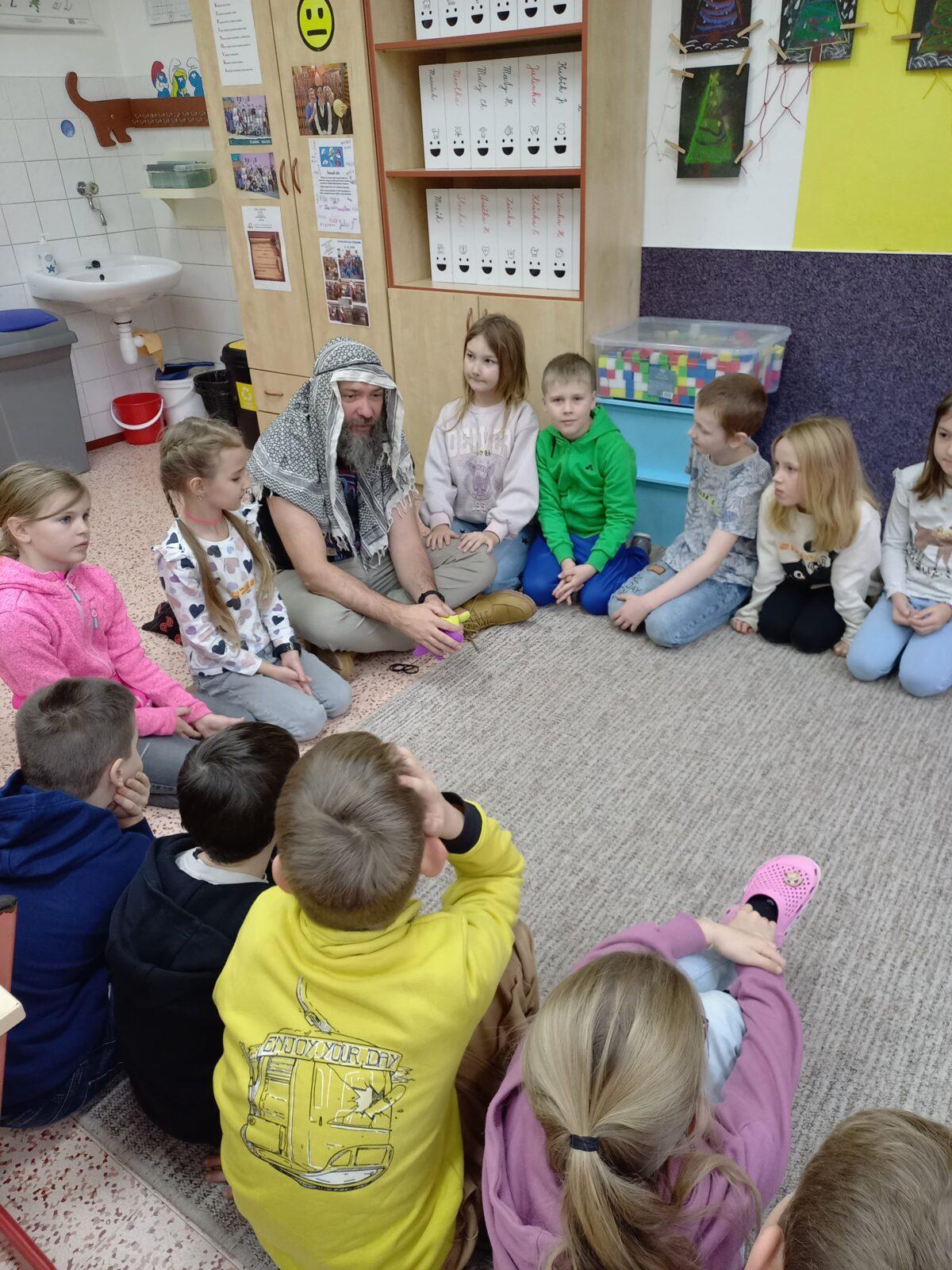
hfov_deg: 54.9
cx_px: 476
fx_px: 917
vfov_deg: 69.4
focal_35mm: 25
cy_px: 635
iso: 320
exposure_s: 1/50
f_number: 1.8
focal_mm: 4.65
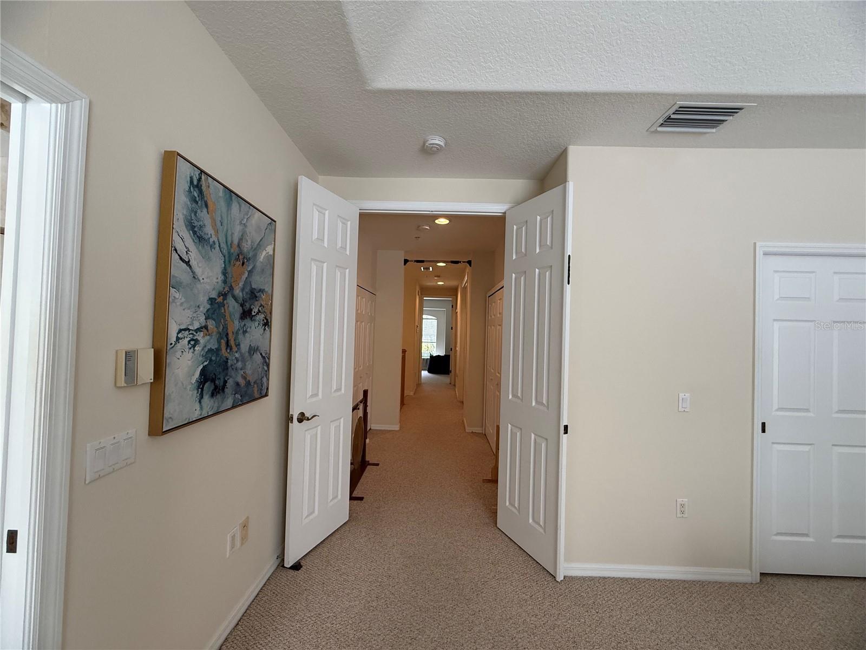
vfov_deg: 85.7
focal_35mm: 14
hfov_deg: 102.1
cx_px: 433
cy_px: 325
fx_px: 350
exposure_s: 1/120
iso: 250
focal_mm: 2.22
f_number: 2.2
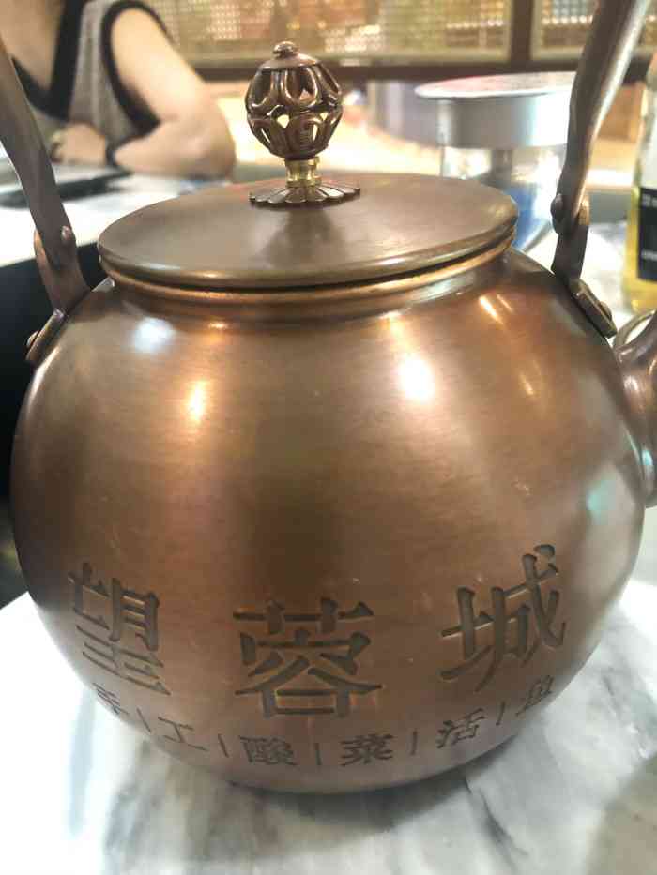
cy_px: 438
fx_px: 708
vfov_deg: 63.4
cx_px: 328
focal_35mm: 28
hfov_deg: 49.8
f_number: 1.8
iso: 100
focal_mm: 3.99
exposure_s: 1/4
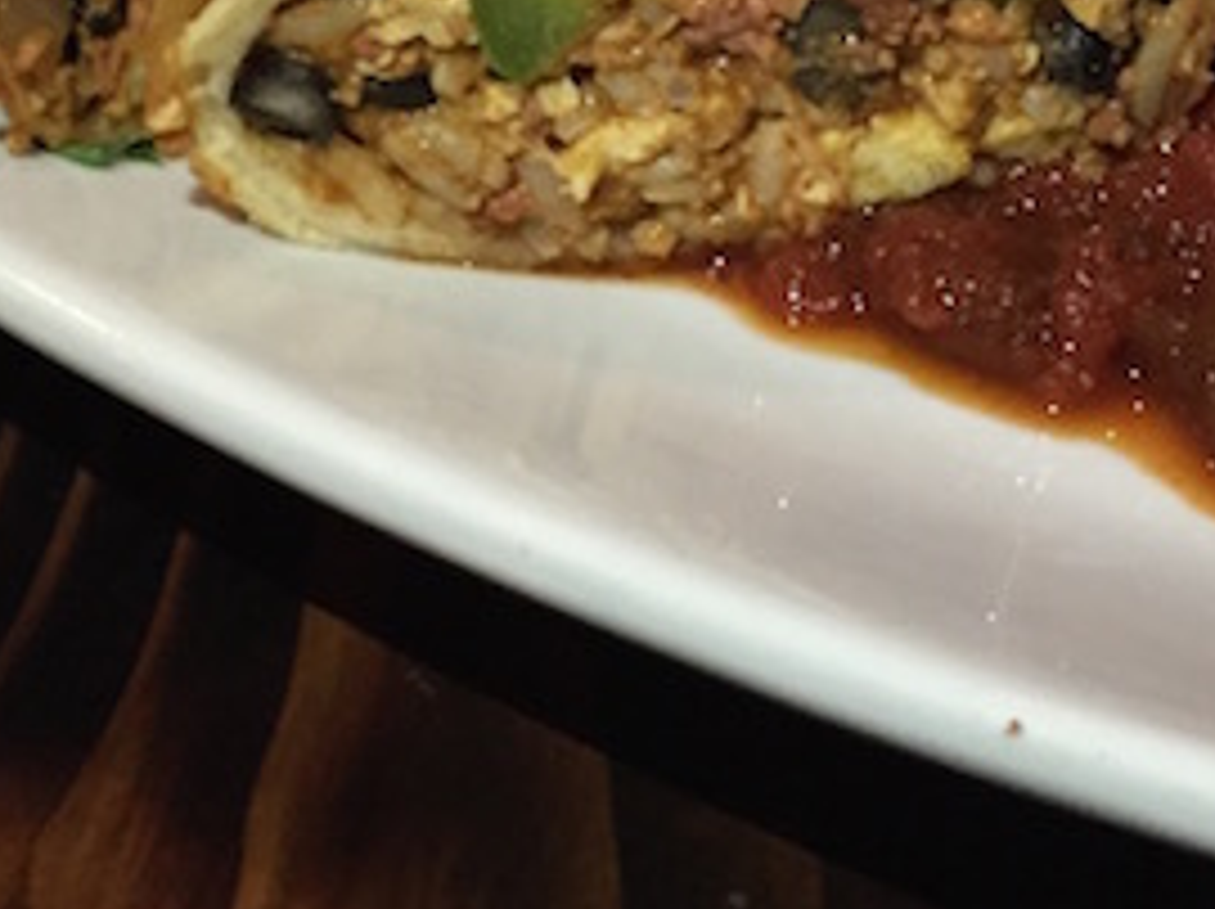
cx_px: 693
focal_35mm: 86
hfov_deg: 22.8
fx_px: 3016
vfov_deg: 17.1
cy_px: 243
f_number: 2.2
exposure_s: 1/20
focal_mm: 4.15
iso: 250
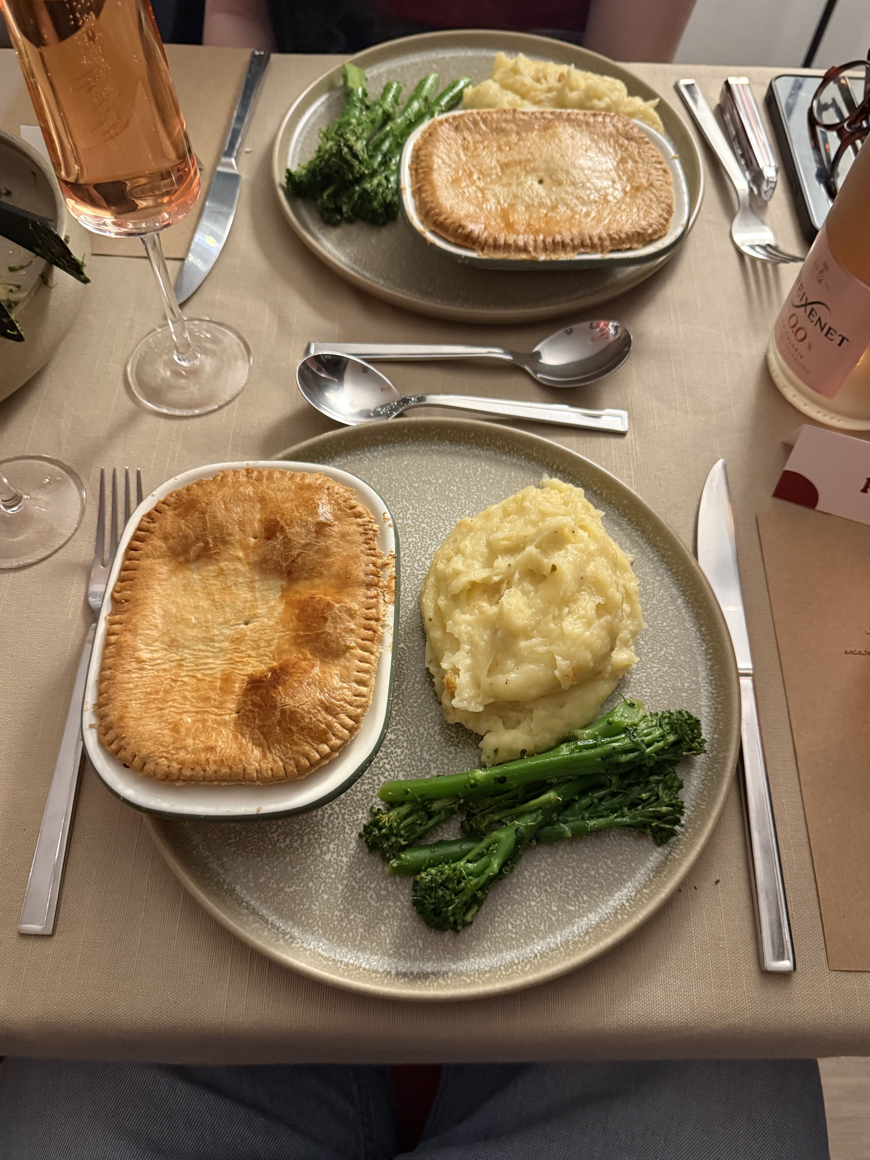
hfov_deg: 54.9
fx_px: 838
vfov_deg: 69.4
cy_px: 595
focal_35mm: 25
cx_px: 432
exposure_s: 1/56
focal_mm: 6.76
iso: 800
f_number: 1.78
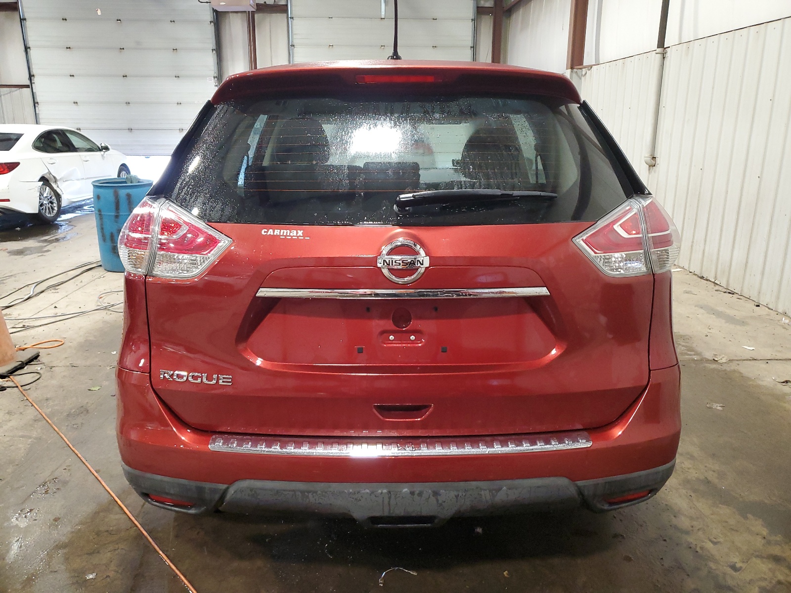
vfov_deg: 53.1
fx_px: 594
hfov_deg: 67.3
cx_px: 396
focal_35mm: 26
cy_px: 296
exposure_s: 1/60.2
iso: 267
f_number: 1.5
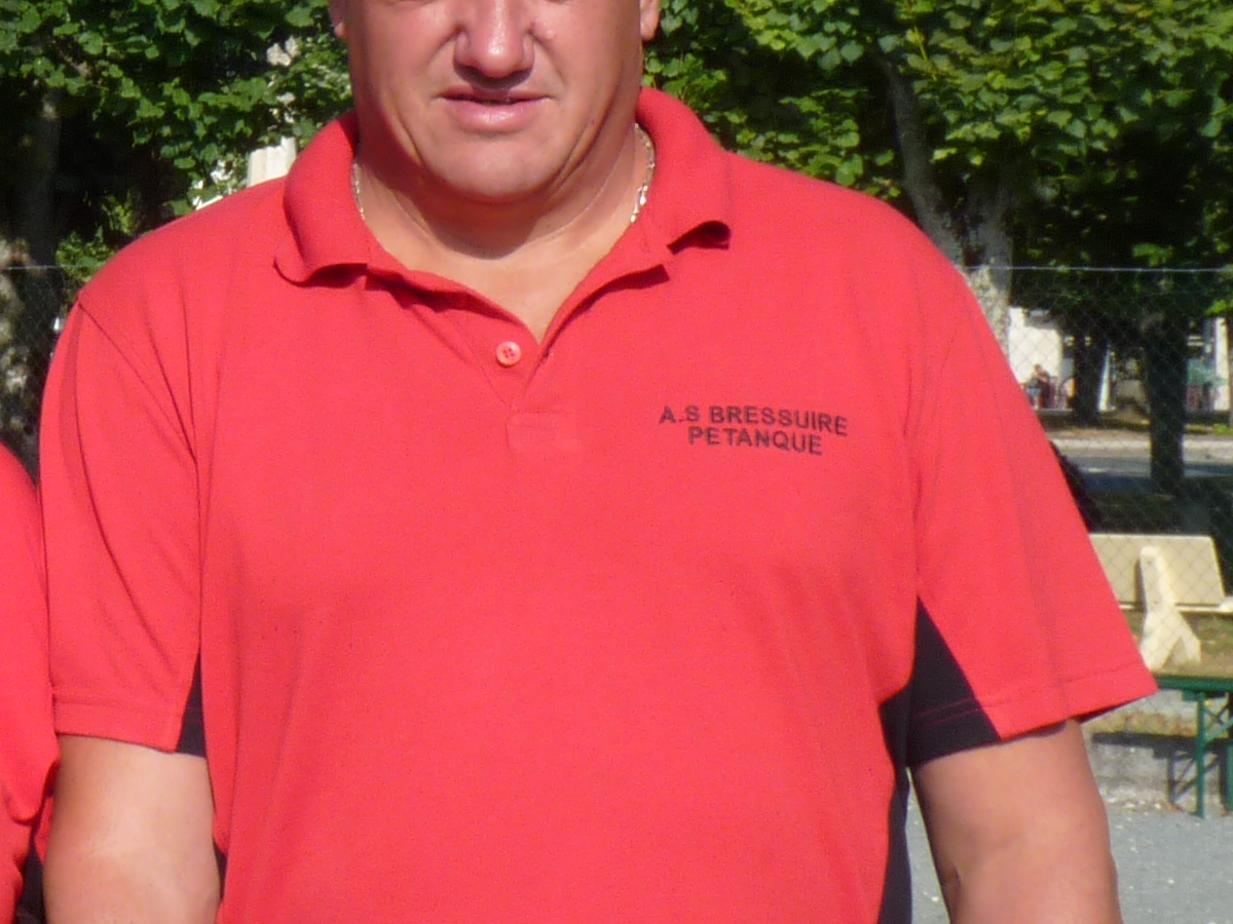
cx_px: -258
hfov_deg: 13.7
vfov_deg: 10.6
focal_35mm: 140
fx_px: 4987
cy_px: 206
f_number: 5.6
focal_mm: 7.4
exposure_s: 1/400
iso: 80
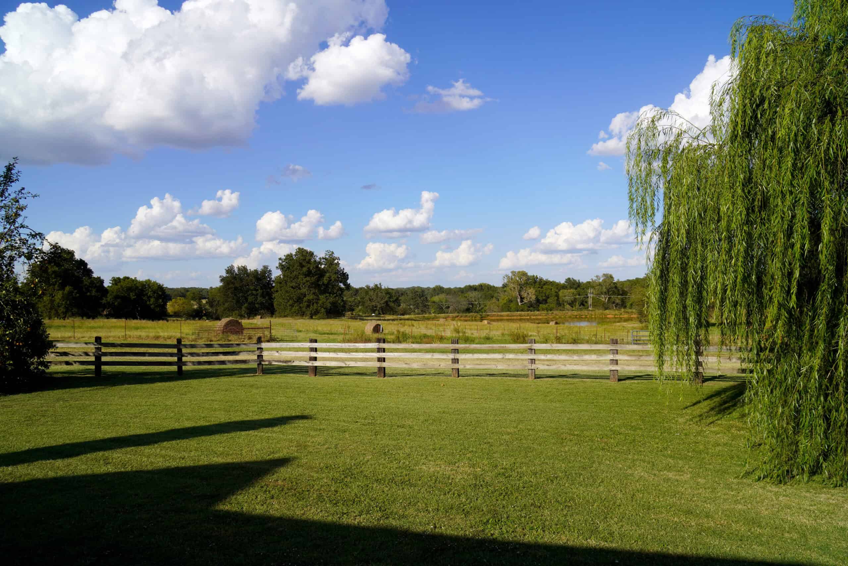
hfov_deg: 73.7
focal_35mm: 24
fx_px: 565
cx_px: 424
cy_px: 283
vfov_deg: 53.1
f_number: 10
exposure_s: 1/200
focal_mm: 16
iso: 100
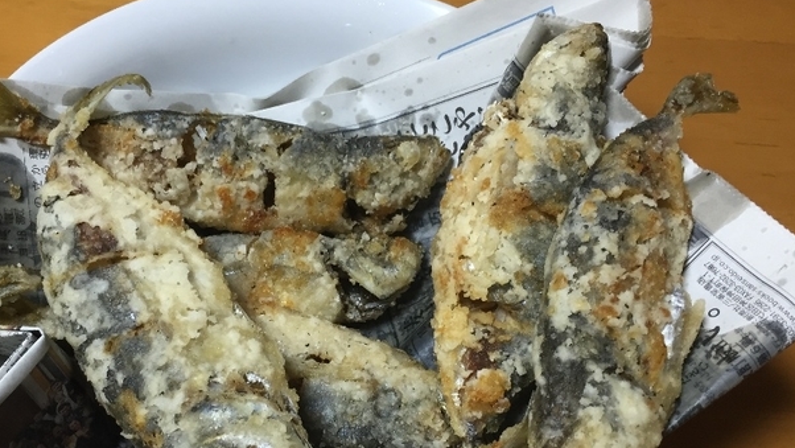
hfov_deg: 48.1
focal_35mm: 42
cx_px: 328
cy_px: 311
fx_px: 886
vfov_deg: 28.1
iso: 80
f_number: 2.2
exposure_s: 1/33
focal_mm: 4.15
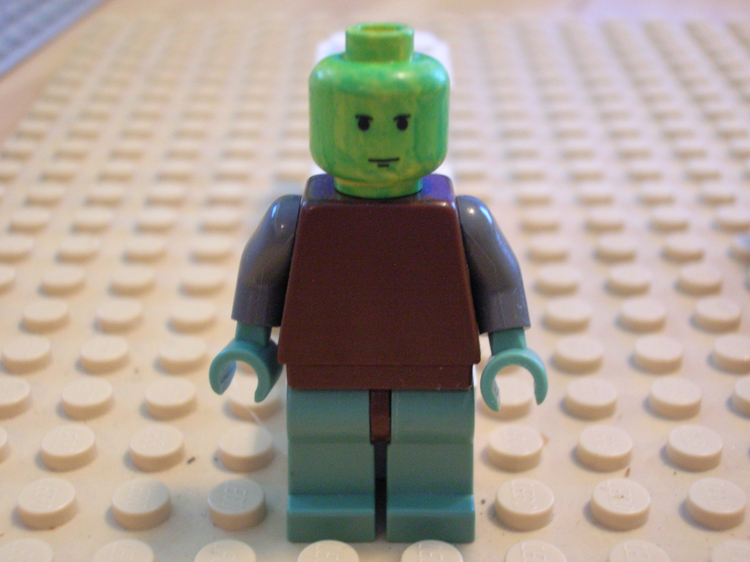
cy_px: 285
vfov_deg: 24.8
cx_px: 369
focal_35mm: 59
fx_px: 1279
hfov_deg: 32.7
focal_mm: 9.6
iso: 200
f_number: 3.5
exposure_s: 1/5
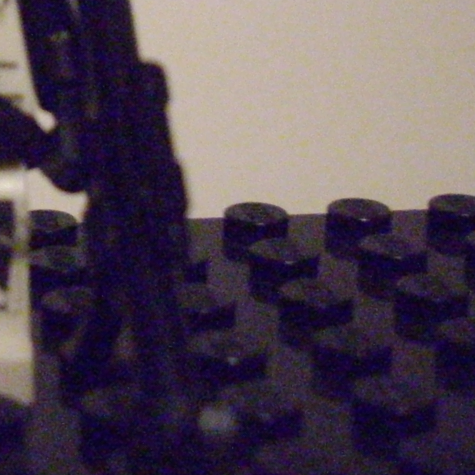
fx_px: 1770
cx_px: -96
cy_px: -112
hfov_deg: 14.8
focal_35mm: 114
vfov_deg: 14.7
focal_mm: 6.2
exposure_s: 1/30
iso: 1000
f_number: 2.8
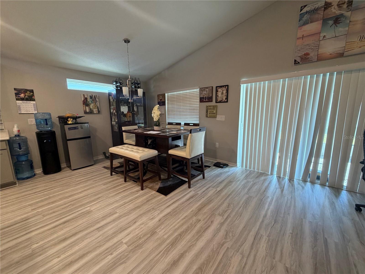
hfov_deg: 102.1
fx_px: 148
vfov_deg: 85.7
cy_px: 137
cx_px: 182
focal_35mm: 14
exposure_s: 1/60
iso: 200
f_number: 2.2
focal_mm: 2.22
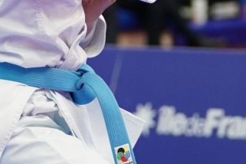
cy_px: 45
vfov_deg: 2.3
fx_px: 4066
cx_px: 115
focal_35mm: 595
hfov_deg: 3.5
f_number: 2.8
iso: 1600
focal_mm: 106
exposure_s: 1/500
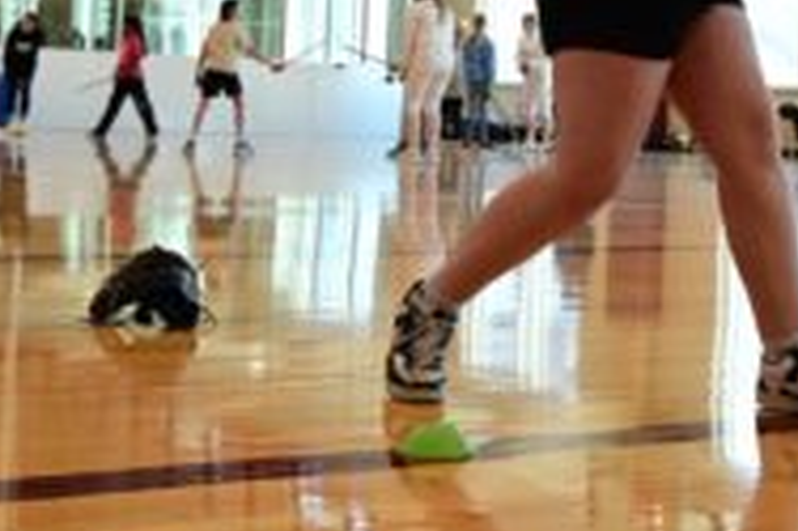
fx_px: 1772
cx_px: 505
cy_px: -96
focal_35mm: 80
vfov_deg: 16.4
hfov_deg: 25.3
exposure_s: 1/1250
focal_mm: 32
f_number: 4.5
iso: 5000
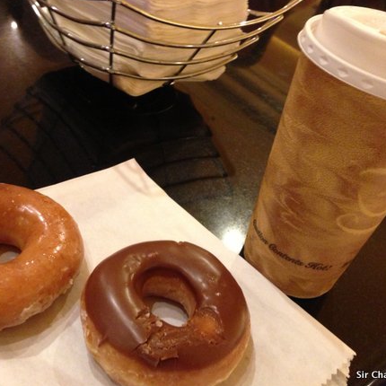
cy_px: 193
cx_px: 186
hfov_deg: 41.9
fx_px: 505
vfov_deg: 41.9
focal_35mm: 40
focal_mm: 4.13
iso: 500
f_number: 2.4
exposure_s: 1/15
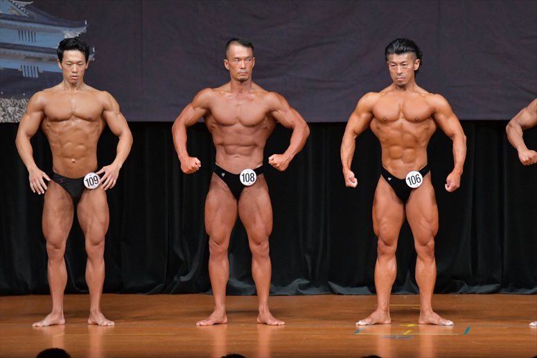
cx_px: 268
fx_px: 4026
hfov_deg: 7.6
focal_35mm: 270
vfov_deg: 5.1
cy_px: 179
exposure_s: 1/400
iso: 5000
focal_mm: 180
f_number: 5.6
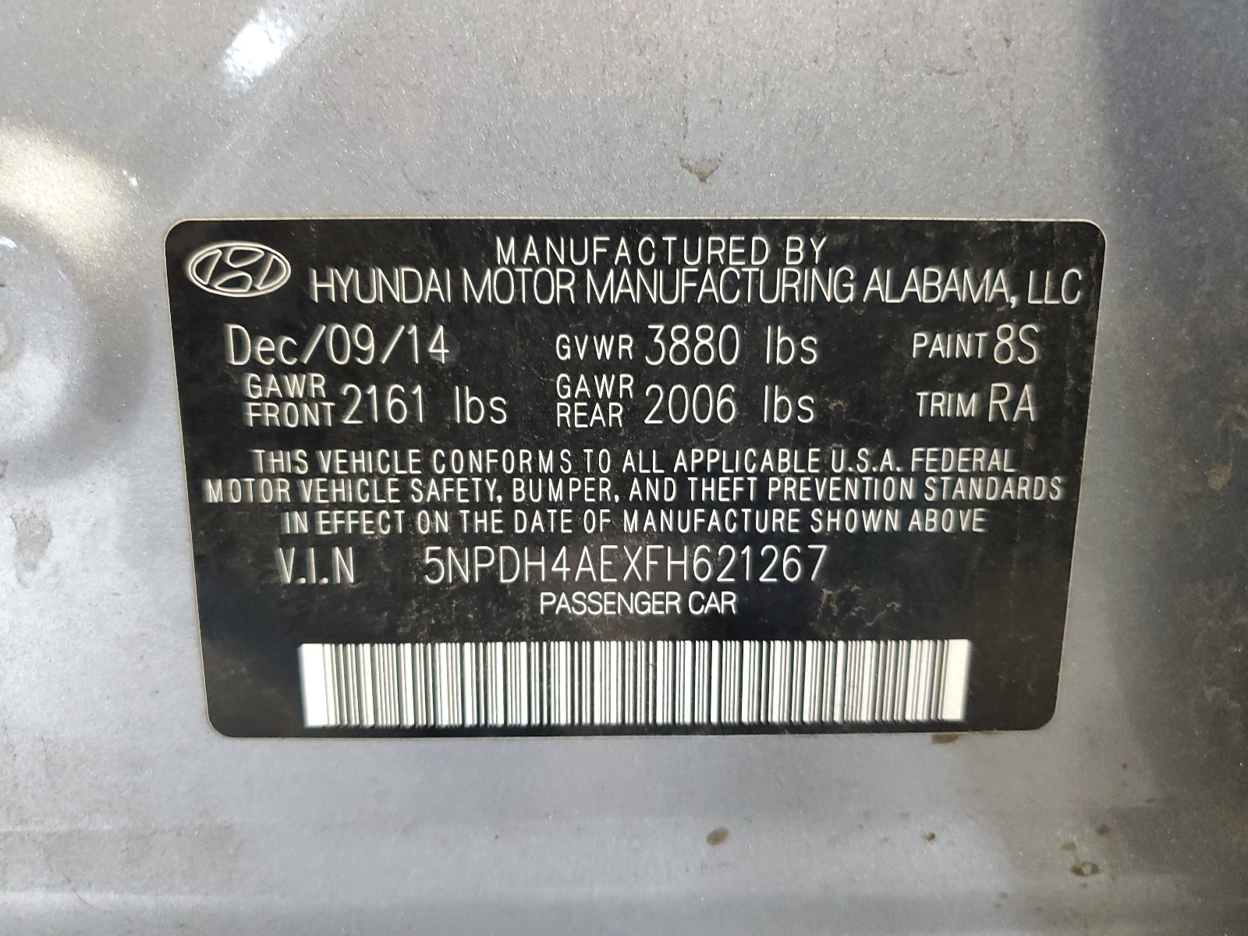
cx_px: 624
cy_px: 468
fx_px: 937
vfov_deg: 53.1
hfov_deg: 67.3
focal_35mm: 26
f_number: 1.5
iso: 317
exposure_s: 1/40
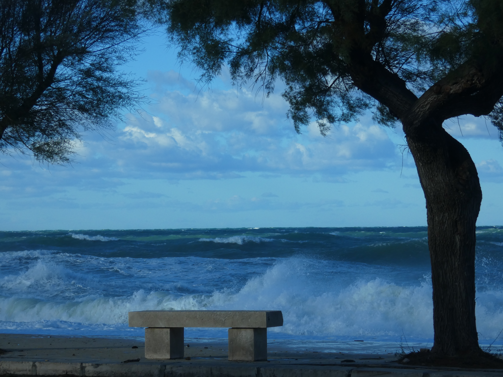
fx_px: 1700
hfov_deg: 16.8
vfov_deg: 12.7
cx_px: 252
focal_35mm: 117
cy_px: 188
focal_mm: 21
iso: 80
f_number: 5.1
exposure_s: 1/400
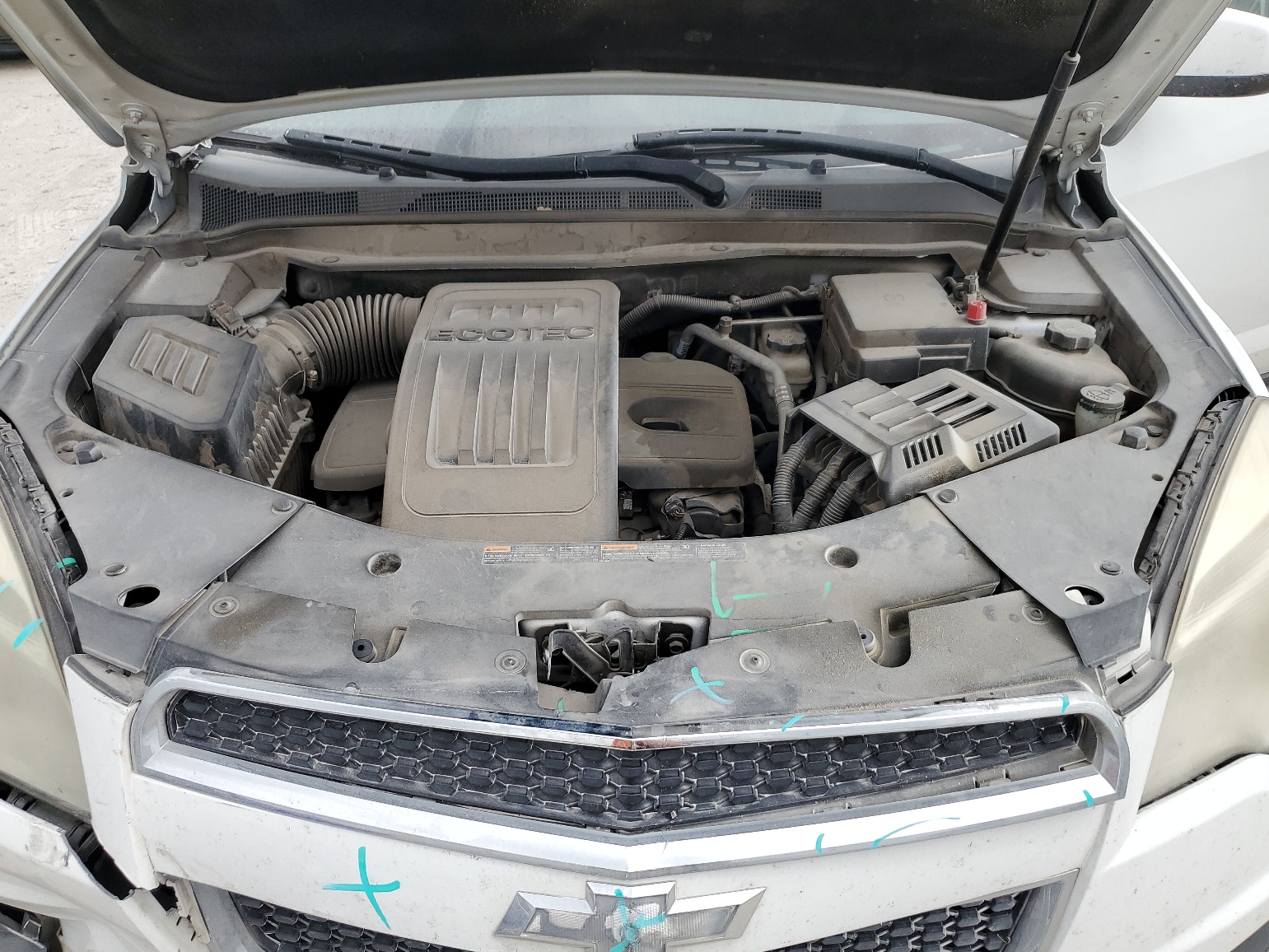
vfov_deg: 51.4
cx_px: 653
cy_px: 467
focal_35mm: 27
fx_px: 990
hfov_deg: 65.3
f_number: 1.5
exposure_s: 1/3333
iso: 50
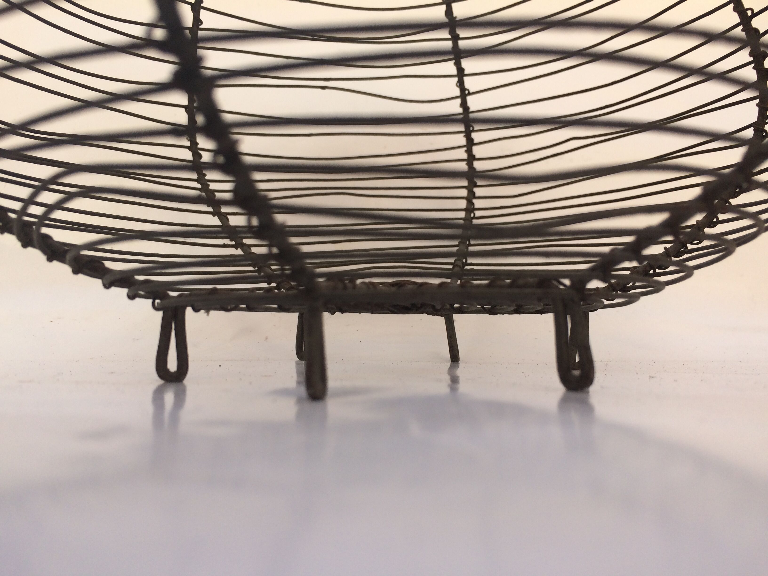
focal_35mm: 29
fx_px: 643
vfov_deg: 48.2
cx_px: 384
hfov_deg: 61.7
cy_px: 288
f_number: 2.2
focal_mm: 4.15
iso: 32
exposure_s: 1/805
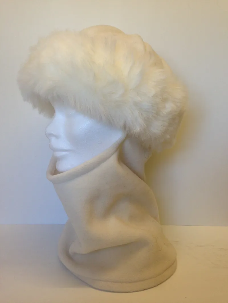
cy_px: 152
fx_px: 290
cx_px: 114
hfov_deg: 43.0
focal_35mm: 33
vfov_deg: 55.3
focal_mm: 4.12
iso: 80
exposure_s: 1/100
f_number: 2.4
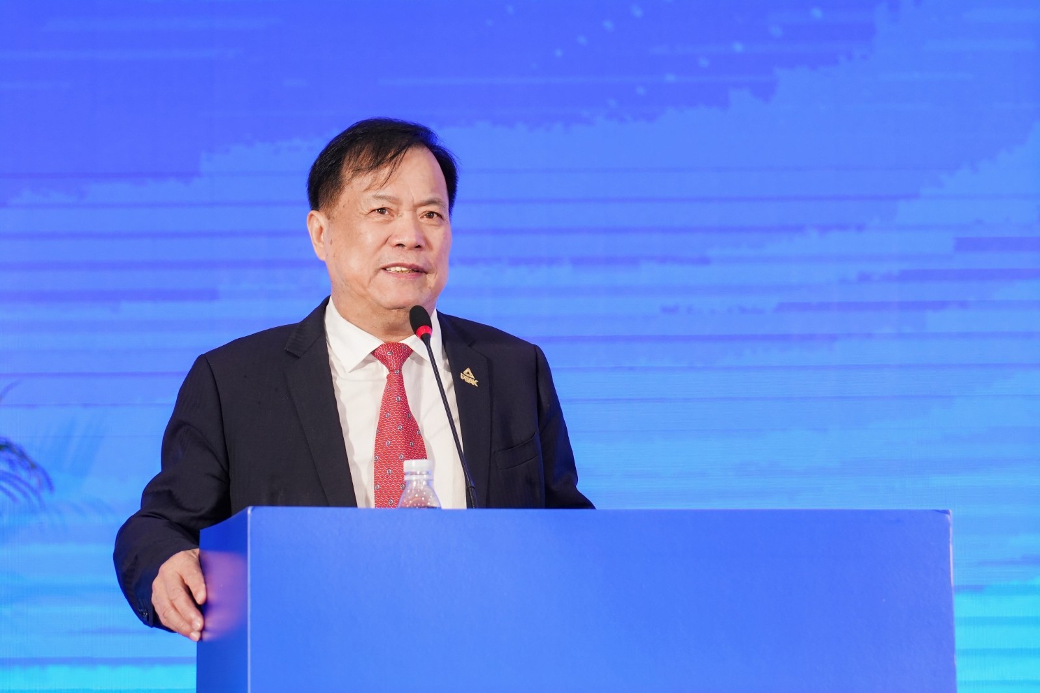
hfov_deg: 18.3
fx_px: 3235
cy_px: 346
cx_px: 520
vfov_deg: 12.2
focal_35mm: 112
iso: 1000
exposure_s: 1/160
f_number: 4.5
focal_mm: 75
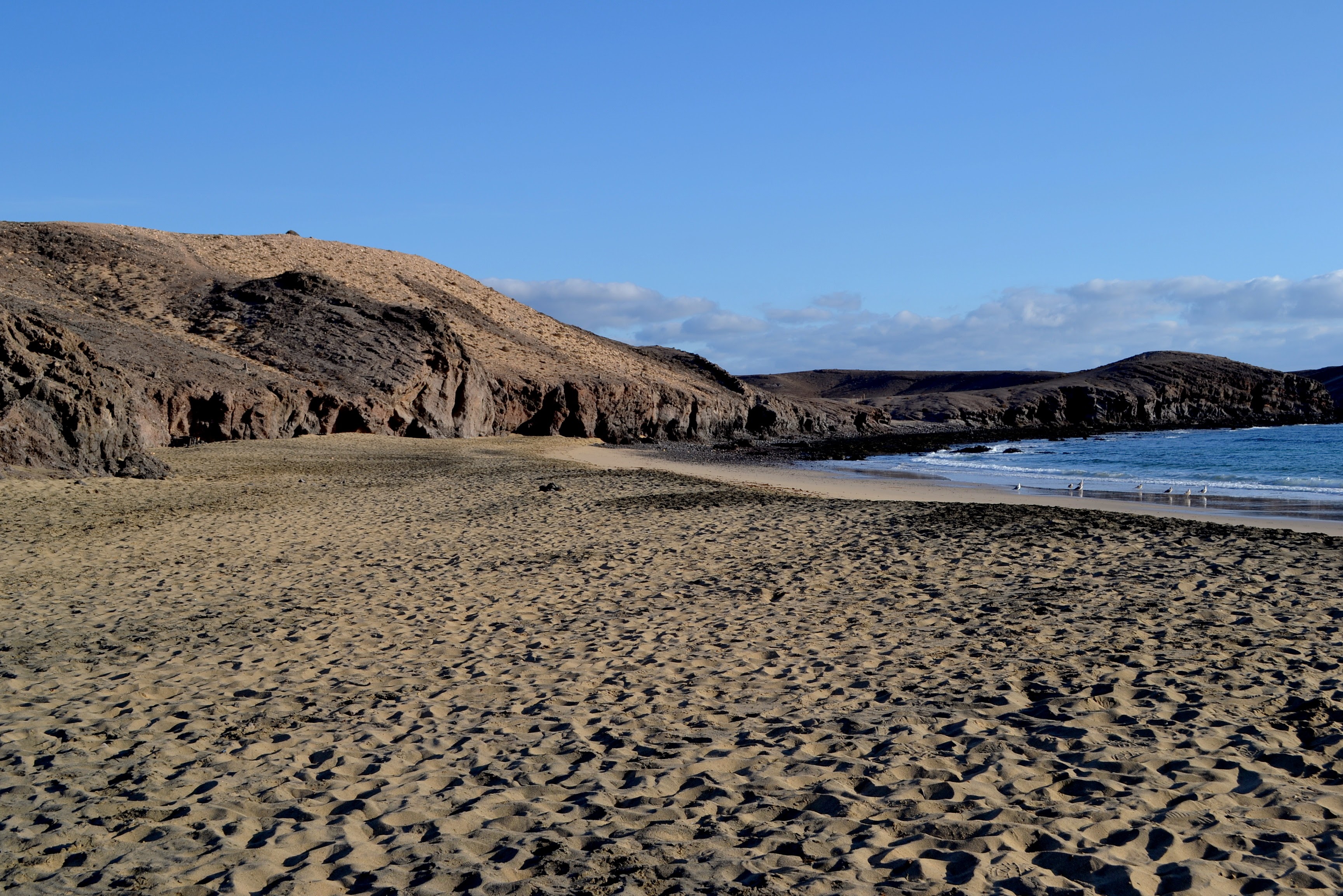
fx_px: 1567
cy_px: 448
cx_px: 672
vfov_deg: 31.9
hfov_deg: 46.4
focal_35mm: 42
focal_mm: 28
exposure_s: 1/200
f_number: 7.1
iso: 100
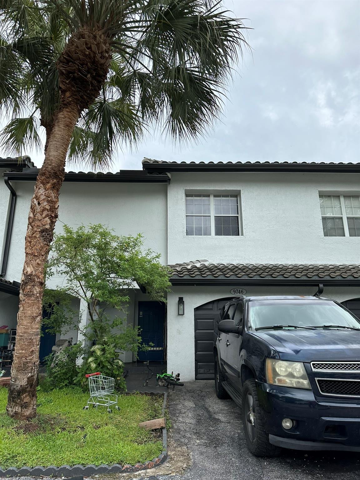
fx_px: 333
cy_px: 240
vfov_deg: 71.6
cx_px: 180
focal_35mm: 24
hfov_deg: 56.8
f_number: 1.78
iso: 80
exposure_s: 1/2252
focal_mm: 6.86
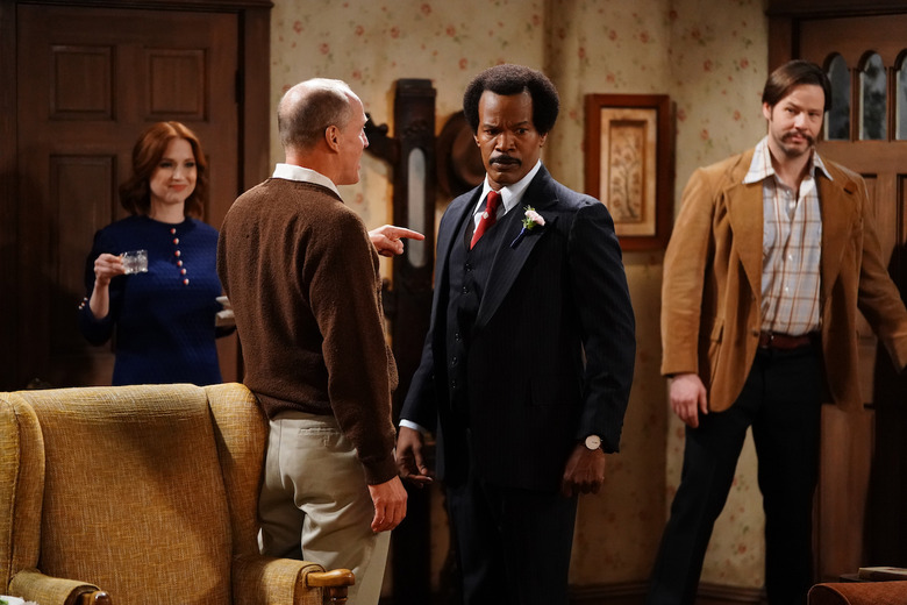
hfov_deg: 16.8
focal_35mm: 122
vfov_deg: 11.2
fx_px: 3073
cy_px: 302
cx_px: 454
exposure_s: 1/200
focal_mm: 122
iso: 8000
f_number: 2.8
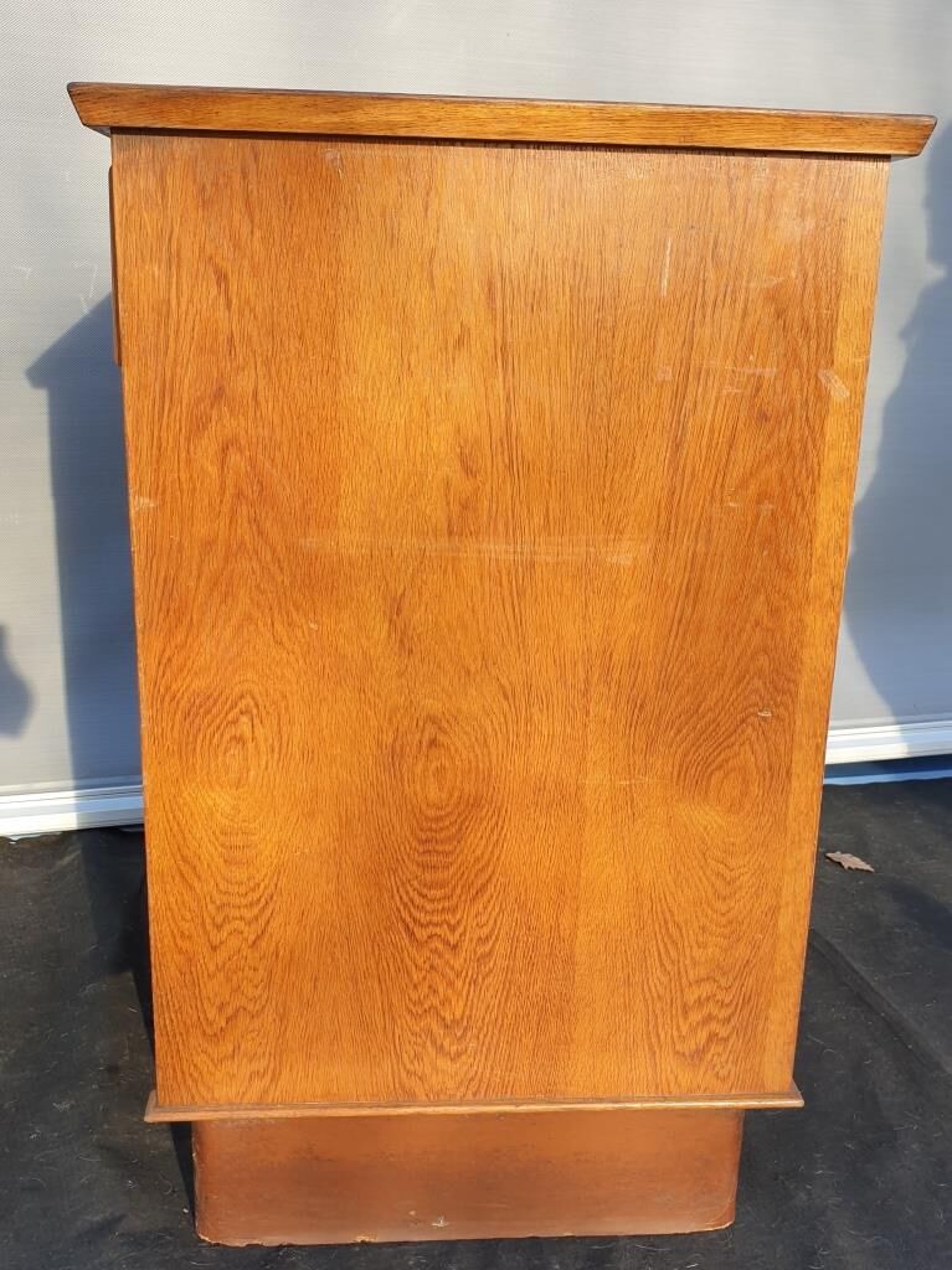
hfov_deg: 53.0
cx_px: 476
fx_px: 954
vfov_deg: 67.3
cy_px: 635
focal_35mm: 26
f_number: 2.4
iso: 50
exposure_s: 1/174
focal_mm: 4.3
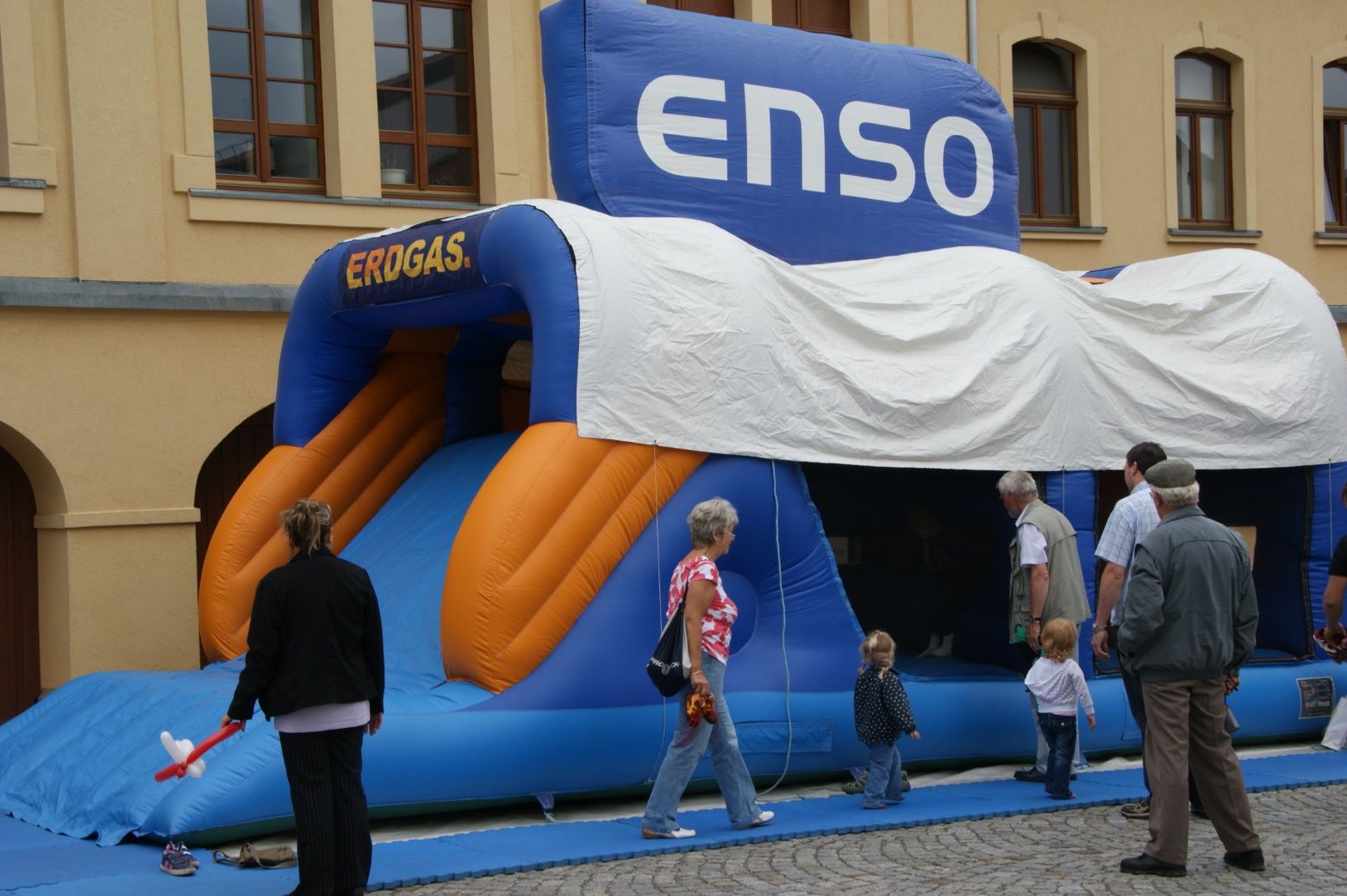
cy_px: 457
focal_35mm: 55
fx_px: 2039
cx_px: 659
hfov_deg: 36.6
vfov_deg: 24.8
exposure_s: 1/100
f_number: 11
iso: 100
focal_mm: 35
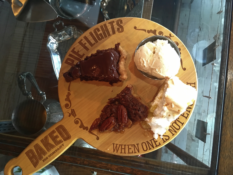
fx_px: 195
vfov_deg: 48.2
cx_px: 116
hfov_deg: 61.7
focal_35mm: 29
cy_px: 88
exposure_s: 1/30
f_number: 2.2
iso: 200
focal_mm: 4.15
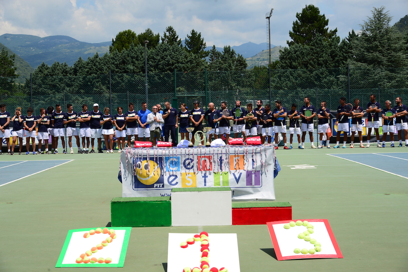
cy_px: 136
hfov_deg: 30.5
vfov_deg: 20.6
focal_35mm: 66
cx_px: 204
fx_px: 748
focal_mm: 66
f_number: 9
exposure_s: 1/200
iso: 100
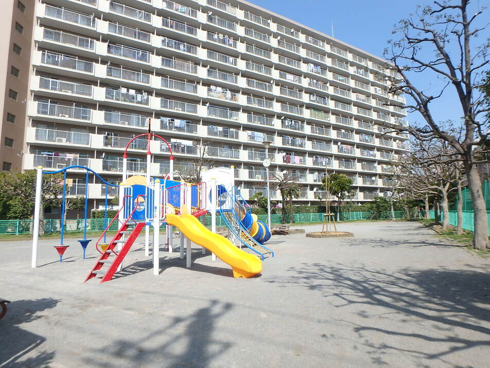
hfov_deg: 79.0
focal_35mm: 21
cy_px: 184
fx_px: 297
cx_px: 245
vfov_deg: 63.4
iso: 125
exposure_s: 1/1000
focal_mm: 3.7
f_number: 3.5
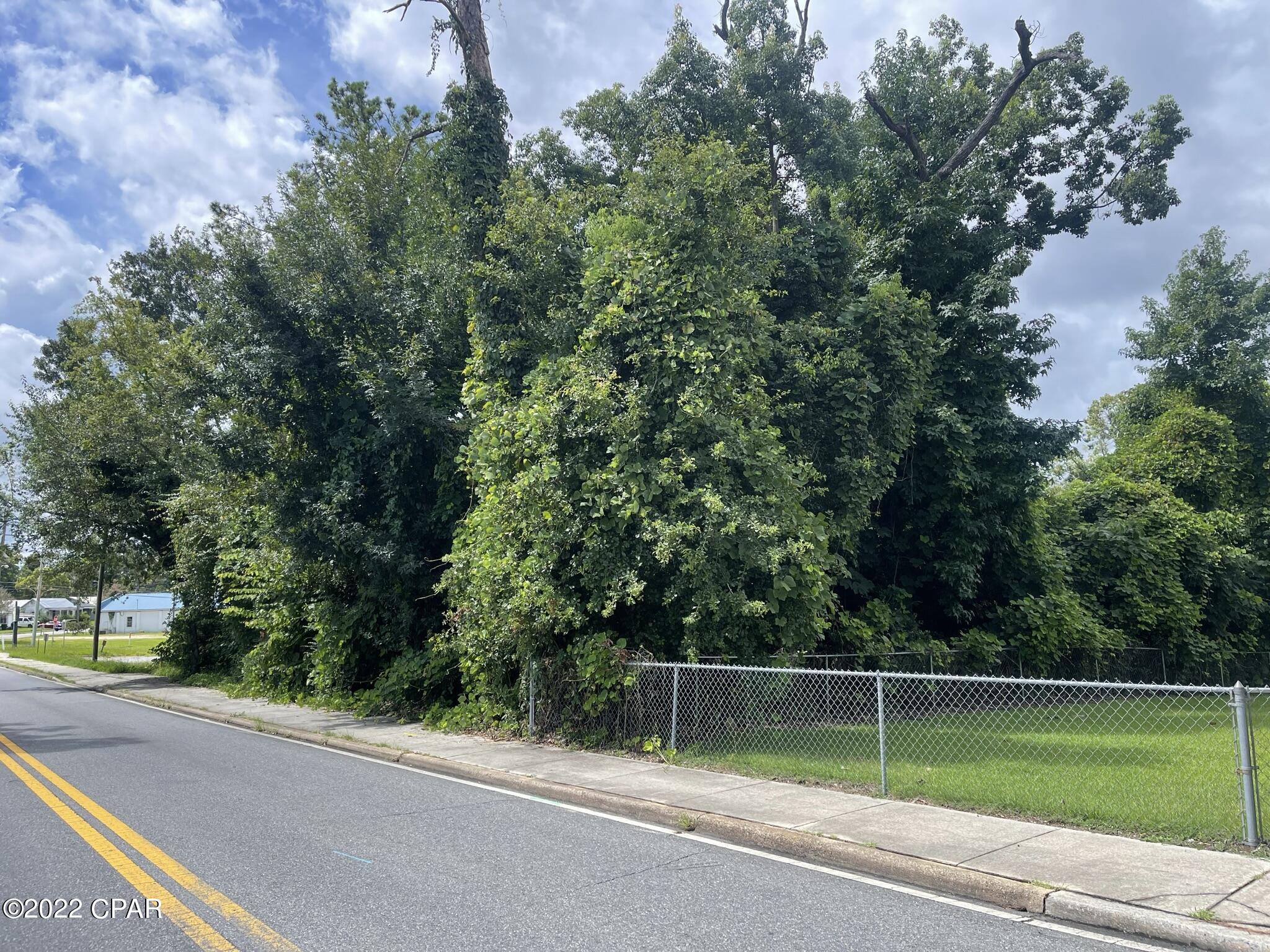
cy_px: 476
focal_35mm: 26
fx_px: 954
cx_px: 635
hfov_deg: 67.3
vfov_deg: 53.1
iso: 32
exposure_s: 1/1553
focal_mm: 5.1
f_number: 1.6
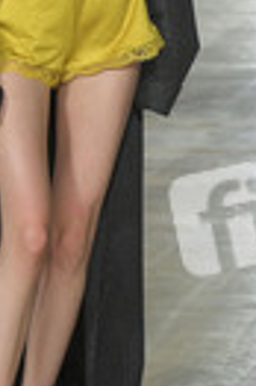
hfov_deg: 4.4
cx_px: 53
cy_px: 59
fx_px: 3326
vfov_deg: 6.6
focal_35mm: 311
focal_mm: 102
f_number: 5
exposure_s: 1/500
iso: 3200
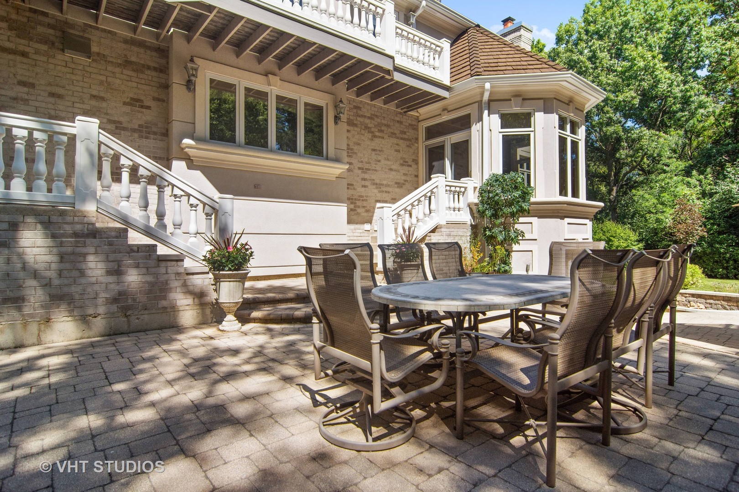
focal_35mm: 18
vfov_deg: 67.4
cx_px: 370
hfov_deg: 90.0
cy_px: 246
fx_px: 369
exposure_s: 1/1600
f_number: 8
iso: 200
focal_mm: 12
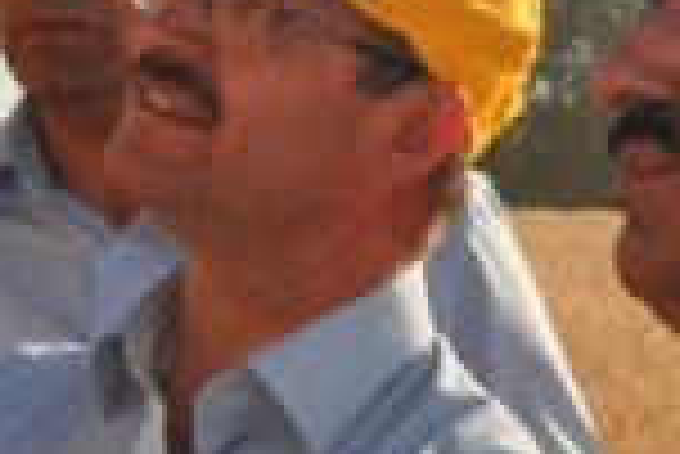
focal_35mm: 409
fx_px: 7733
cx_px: 500
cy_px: 175
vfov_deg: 3.4
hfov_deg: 5.0
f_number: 36
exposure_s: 1/200
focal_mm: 92
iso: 1250
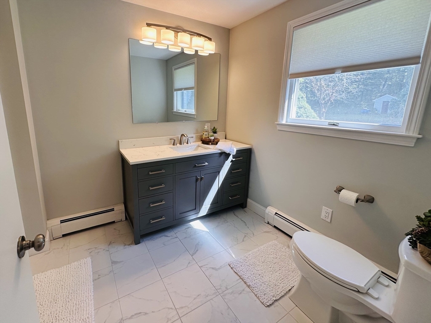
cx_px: 216
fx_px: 174
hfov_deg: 102.1
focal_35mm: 14
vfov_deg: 85.7
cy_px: 162
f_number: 2.2
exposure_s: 1/120
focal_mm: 2.22
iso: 80
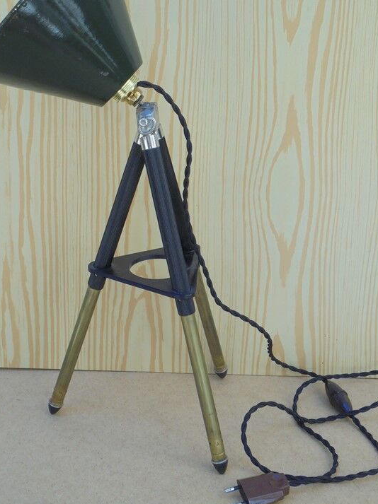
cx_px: 184
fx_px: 699
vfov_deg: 39.6
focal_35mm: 48
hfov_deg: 30.2
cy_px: 216
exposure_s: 1/100
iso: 100
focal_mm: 6.9
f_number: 4.2
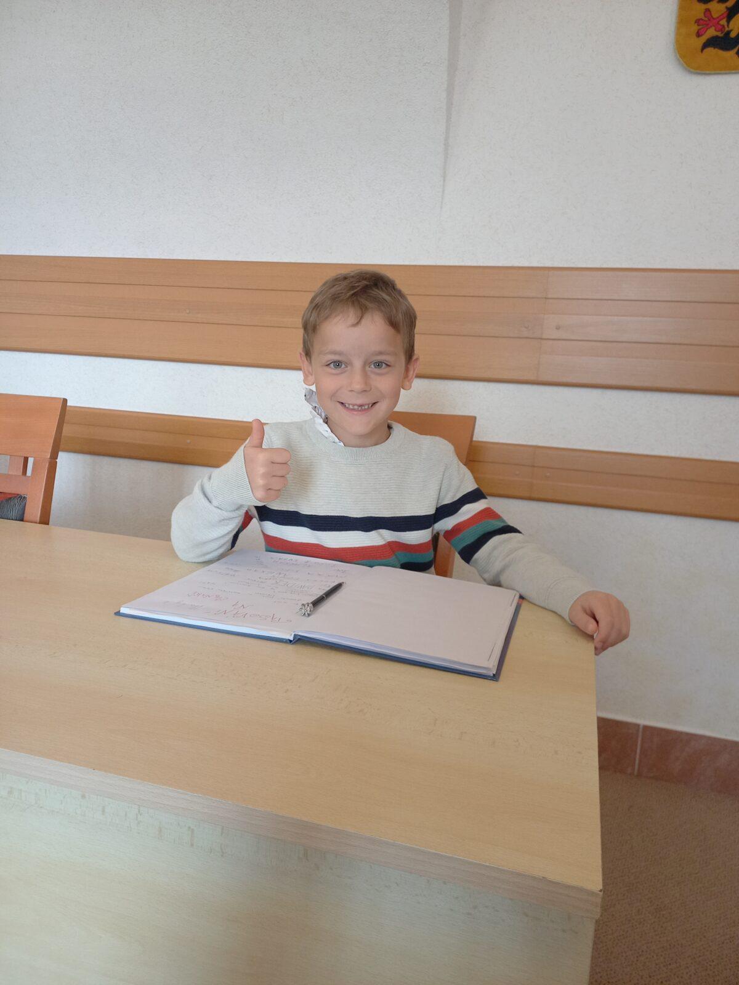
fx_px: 712
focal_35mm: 25
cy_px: 492
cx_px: 370
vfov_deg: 69.4
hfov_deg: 54.9
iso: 200
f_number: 1.8
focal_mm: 4.65
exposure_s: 1/50
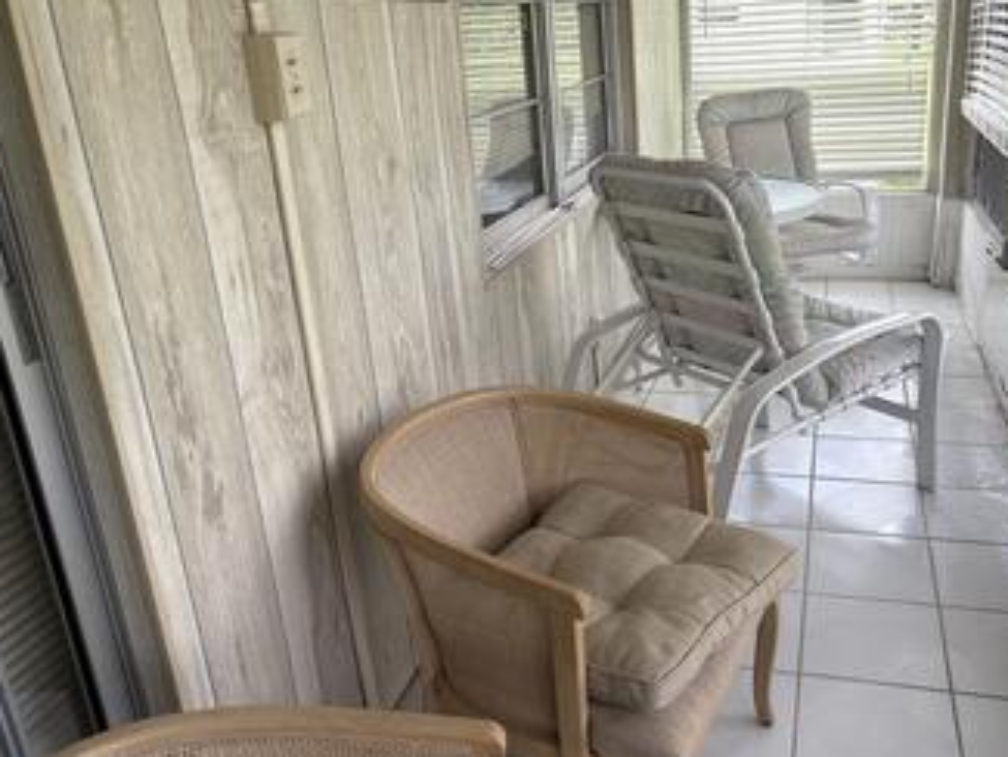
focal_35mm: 32
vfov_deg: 44.2
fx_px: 932
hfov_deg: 56.6
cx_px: 580
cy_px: 360
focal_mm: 5.96
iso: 50
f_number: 1.6
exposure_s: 1/373
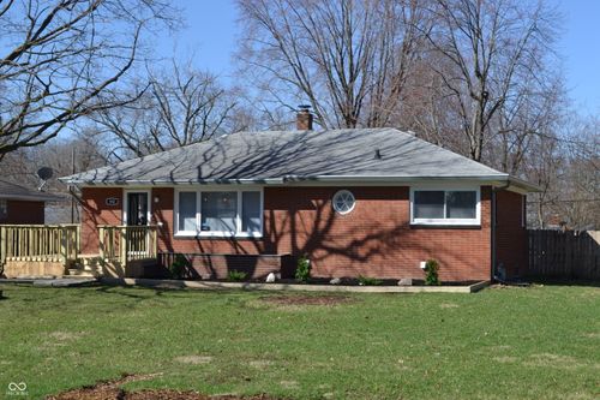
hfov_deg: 35.1
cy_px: 200
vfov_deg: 23.8
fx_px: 950
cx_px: 300
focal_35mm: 57
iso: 100
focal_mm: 38
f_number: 7.1
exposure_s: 1/200
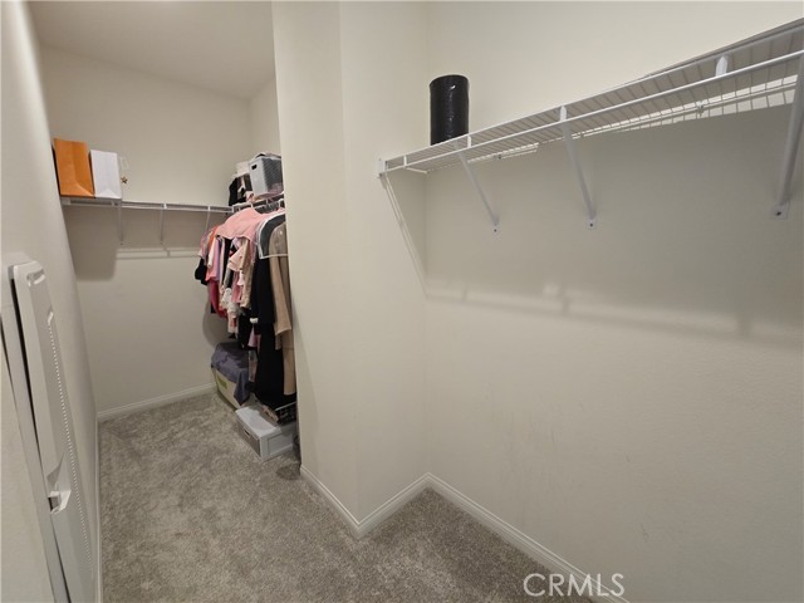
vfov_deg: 89.9
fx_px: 302
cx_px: 402
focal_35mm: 13
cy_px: 302
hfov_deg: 106.2
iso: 160
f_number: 2.2
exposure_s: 1/60
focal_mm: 2.2
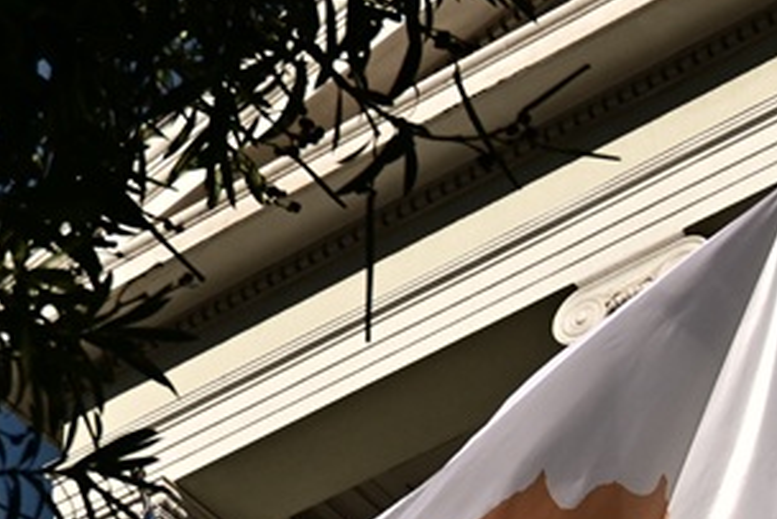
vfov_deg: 9.5
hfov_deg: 14.3
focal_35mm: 142
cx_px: 649
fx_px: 3066
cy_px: 718
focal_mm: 24
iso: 250
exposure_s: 1/6400
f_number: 4
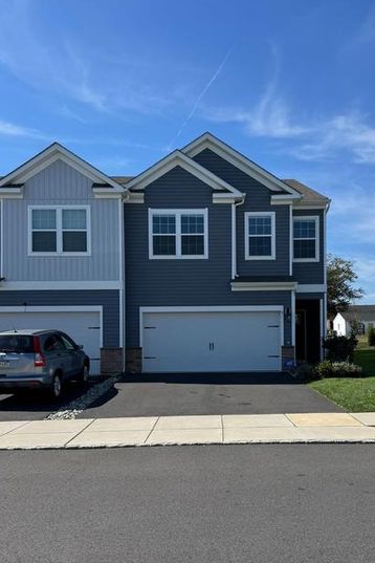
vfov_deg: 60.0
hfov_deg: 42.2
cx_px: 212
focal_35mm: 31
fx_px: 484
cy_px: 327
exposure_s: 1/4608
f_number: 1.78
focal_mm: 6.76
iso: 80
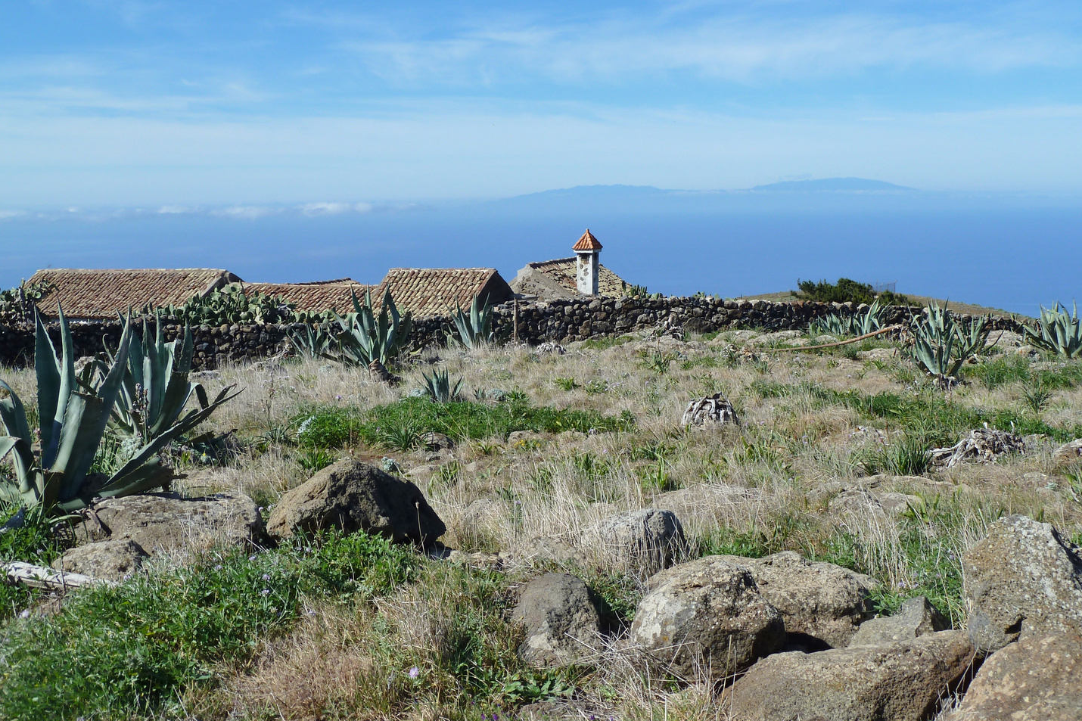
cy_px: 360
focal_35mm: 44
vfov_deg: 30.5
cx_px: 538
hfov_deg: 44.5
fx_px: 1322
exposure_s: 1/400
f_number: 5
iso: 80
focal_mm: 6.9
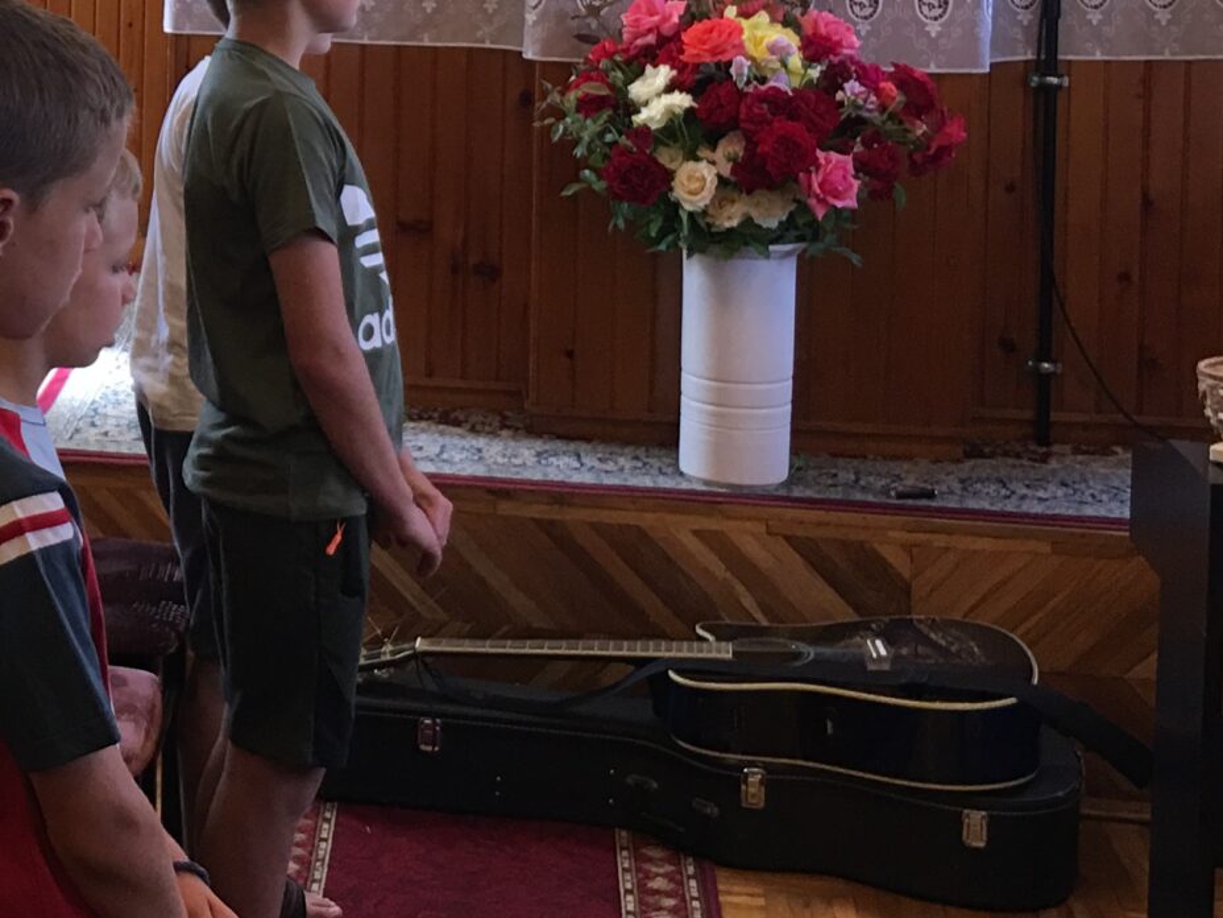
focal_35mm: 80
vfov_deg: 17.9
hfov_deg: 22.6
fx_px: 2826
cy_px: -21
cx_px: -211
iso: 40
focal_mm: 4.15
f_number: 2.2
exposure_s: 1/17
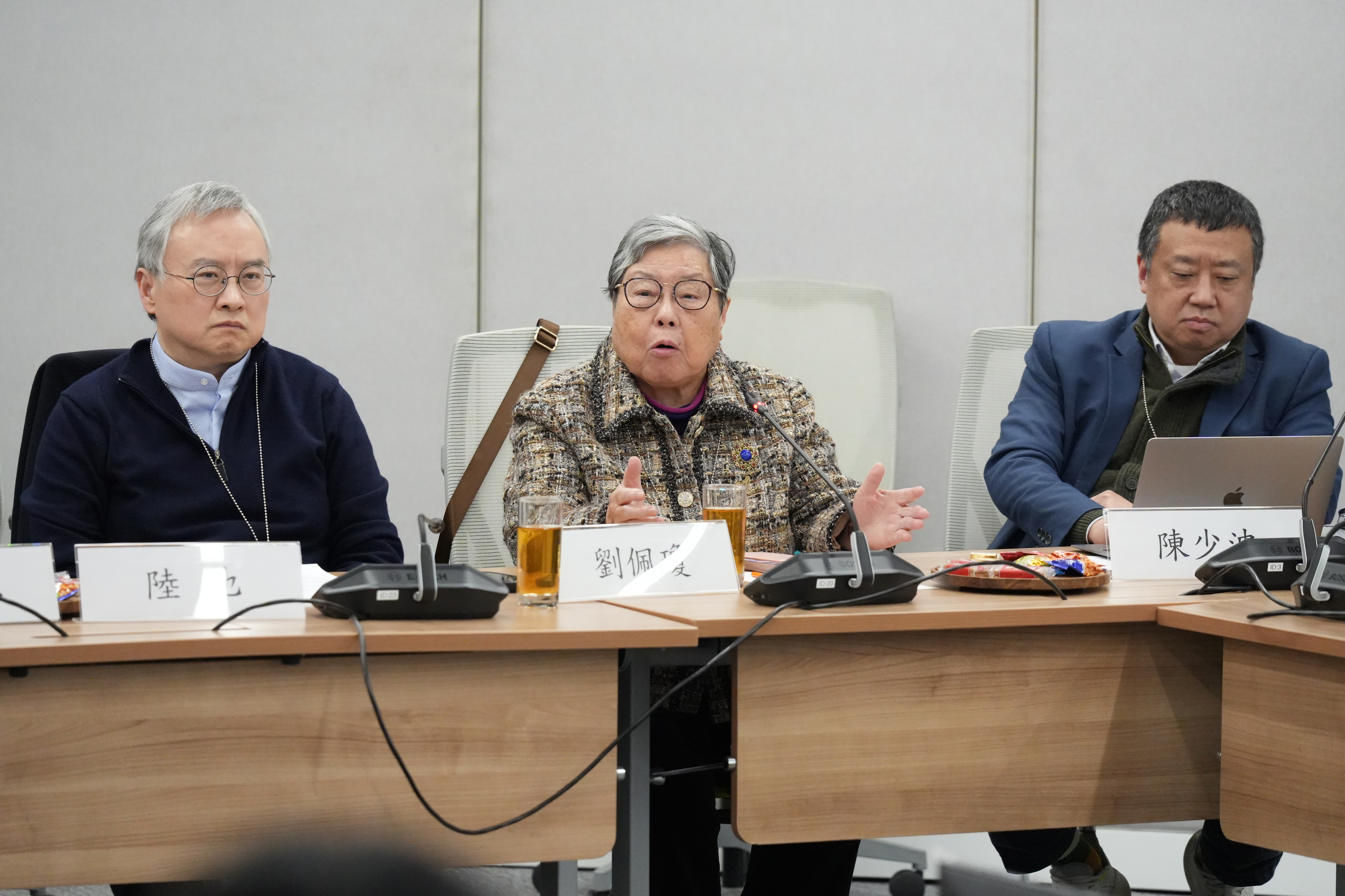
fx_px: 6724
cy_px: 448
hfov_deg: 11.4
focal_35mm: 180
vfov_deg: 7.6
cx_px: 672
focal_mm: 180
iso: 10000
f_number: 4.5
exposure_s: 1/250
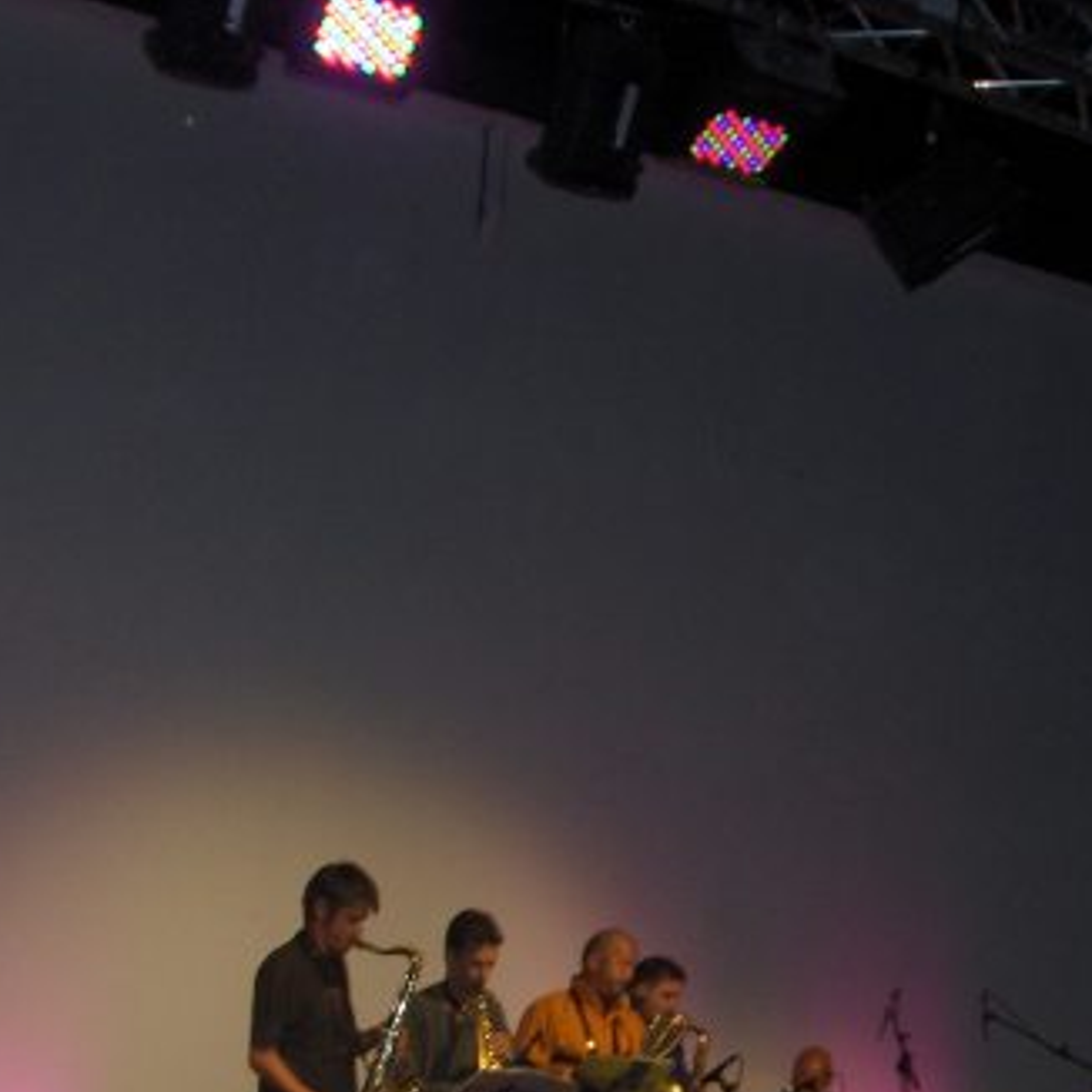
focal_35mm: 76
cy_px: 894
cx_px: 911
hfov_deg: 22.4
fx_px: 2712
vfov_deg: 22.4
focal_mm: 5.8
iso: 100
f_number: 2.6
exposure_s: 1/60
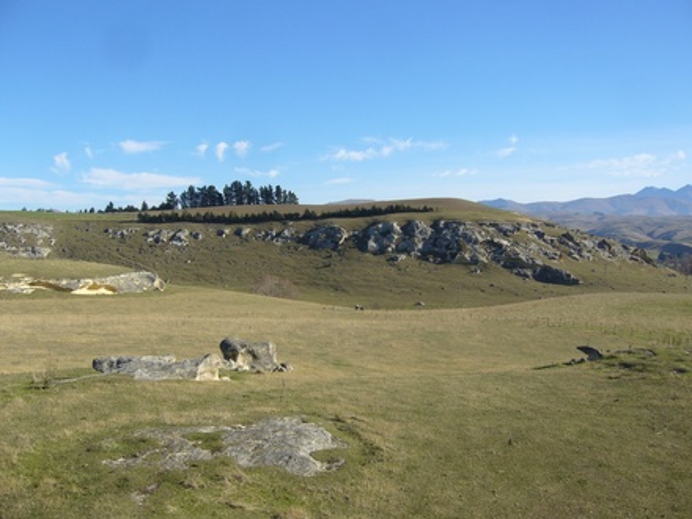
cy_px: 260
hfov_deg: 52.6
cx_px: 346
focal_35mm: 35
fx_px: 700
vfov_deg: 40.7
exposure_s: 1/250
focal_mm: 5.8
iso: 80
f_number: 5.6
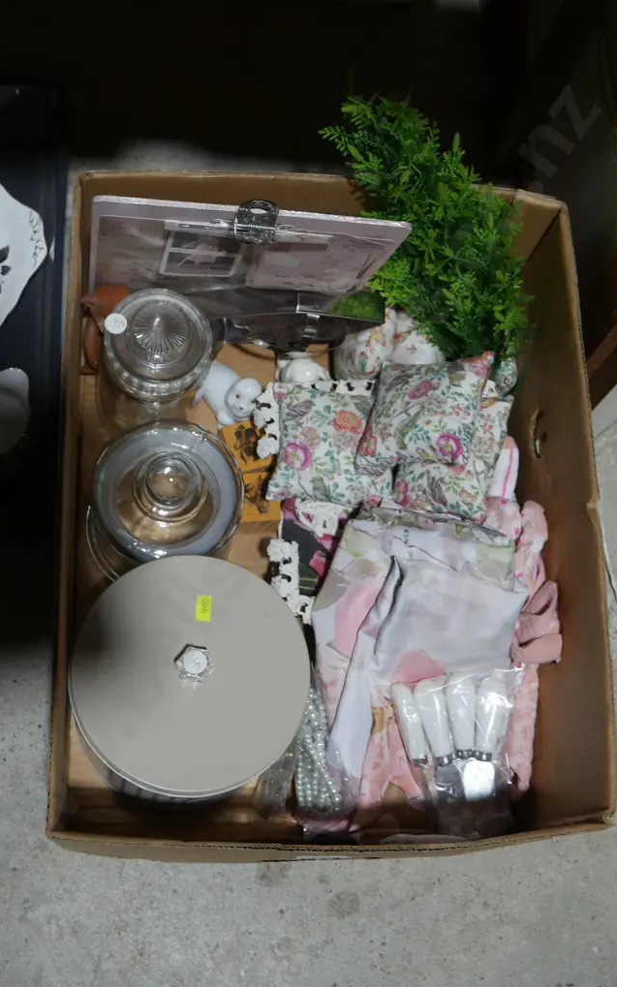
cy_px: 494
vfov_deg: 41.1
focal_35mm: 49
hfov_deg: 26.3
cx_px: 286
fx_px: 1318
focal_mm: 23
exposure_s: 1/60
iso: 250
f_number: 5.1
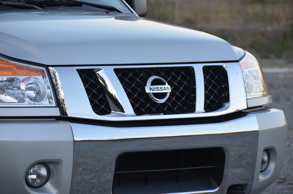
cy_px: 97
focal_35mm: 255
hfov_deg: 8.1
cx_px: 146
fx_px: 2071
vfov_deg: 5.4
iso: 1100
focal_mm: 170
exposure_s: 1/500
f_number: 5.6
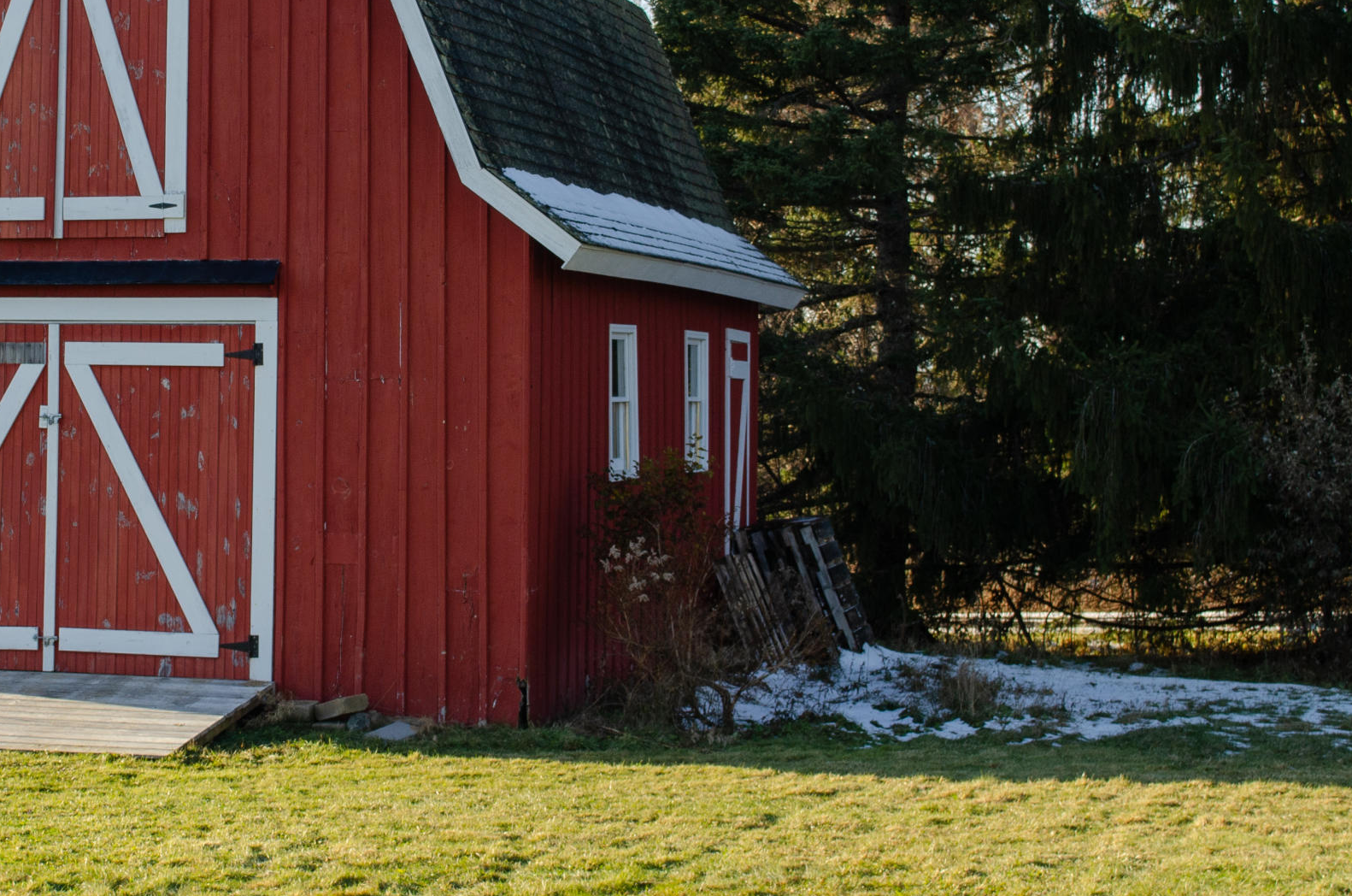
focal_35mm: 91
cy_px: 215
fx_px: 3411
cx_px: 279
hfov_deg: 22.1
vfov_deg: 14.9
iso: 200
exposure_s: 1/200
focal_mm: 32
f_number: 7.1
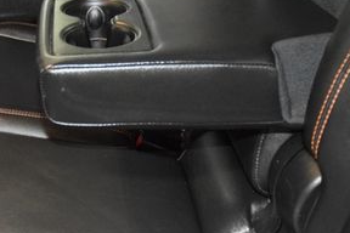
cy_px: 50
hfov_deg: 32.9
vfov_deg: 22.4
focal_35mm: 60
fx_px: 583
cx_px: 97
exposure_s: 1/25
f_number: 3.5
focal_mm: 18
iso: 3200
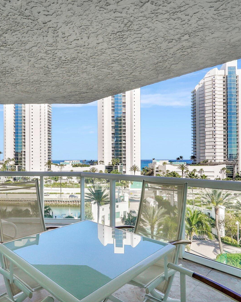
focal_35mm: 24
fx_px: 212
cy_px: 153
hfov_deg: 58.6
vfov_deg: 70.9
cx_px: 91
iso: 640
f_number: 13
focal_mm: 16.5
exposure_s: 1/1000
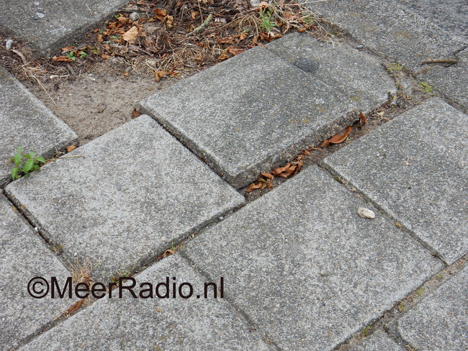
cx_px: 234
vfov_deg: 24.4
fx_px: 811
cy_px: 176
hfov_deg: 32.2
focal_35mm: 60
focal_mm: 10.7
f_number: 4.5
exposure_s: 1/100
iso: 125
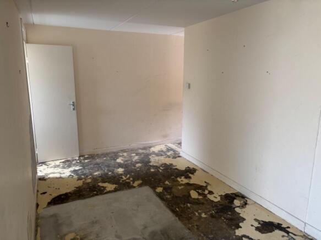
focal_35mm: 26
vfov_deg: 53.0
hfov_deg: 67.3
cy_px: 120
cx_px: 160
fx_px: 241
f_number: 1.6
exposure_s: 1/67
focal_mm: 5.96
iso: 125
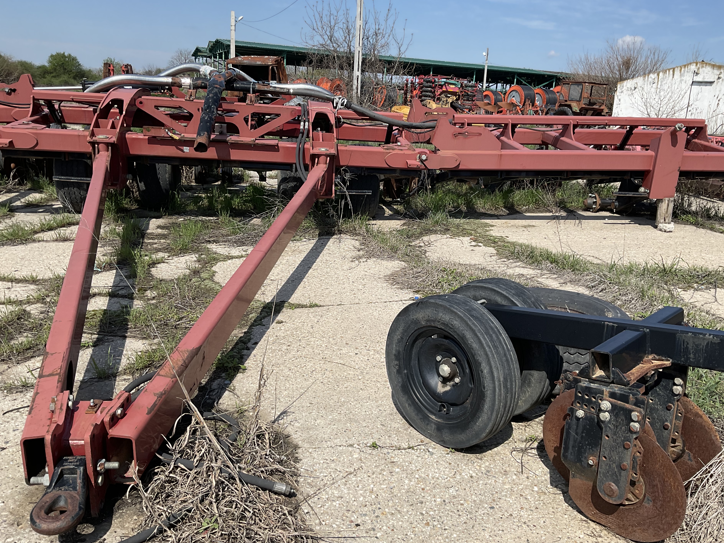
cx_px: 381
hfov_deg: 58.3
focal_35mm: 31
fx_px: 648
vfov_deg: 45.4
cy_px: 264
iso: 16
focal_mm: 3
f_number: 1.8
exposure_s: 1/2058
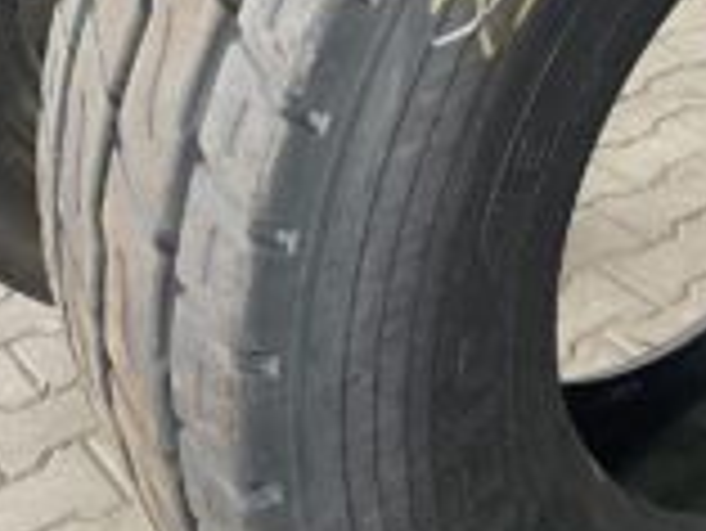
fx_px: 1449
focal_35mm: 71
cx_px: 607
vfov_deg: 20.7
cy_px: 164
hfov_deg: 26.6
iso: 64
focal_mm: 4.25
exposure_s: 1/50
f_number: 1.8
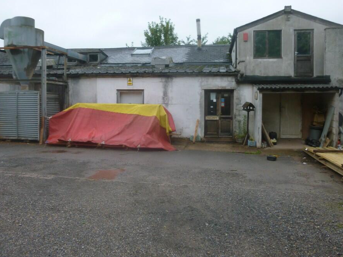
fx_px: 287
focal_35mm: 29
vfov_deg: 48.0
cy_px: 108
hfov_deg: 61.7
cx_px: 176
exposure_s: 1/80
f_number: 3.1
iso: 100
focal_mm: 4.5
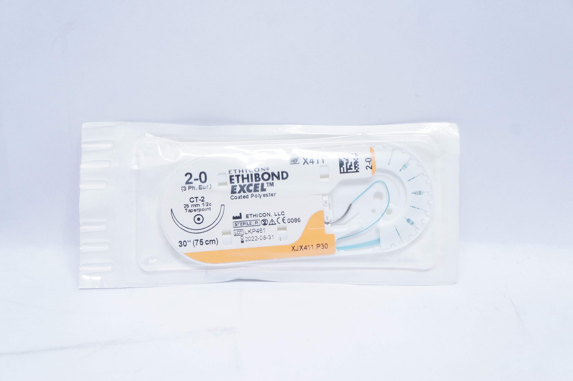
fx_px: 763
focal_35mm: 48
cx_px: 286
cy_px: 190
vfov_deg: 28.0
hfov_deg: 41.2
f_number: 7.1
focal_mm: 32
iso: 800
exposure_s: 1/40
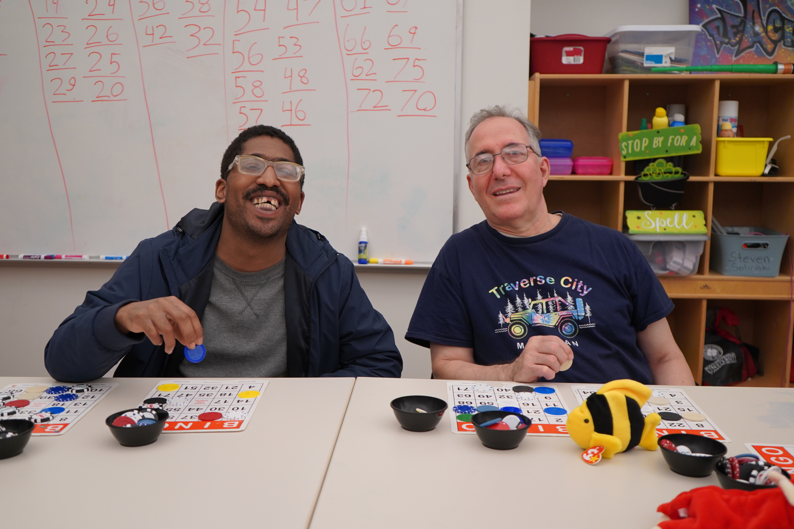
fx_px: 794
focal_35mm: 36
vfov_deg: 36.9
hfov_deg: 53.1
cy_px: 264
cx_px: 397
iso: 1250
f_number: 4
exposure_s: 1/160
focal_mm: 36
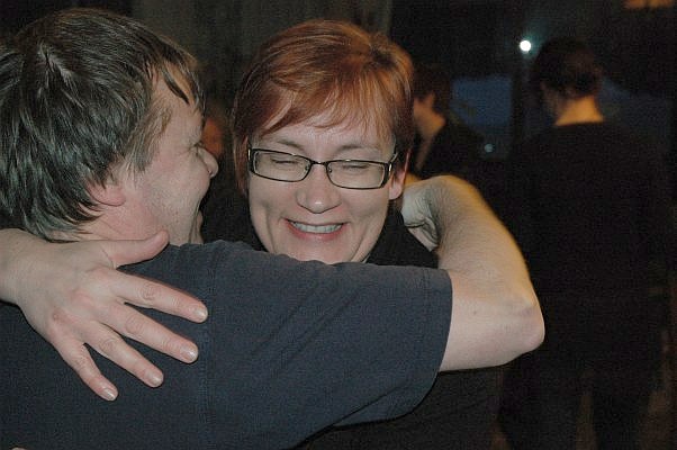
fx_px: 1296
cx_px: 338
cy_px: 225
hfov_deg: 29.3
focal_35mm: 69
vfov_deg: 19.7
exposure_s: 1/60
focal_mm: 46
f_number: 5
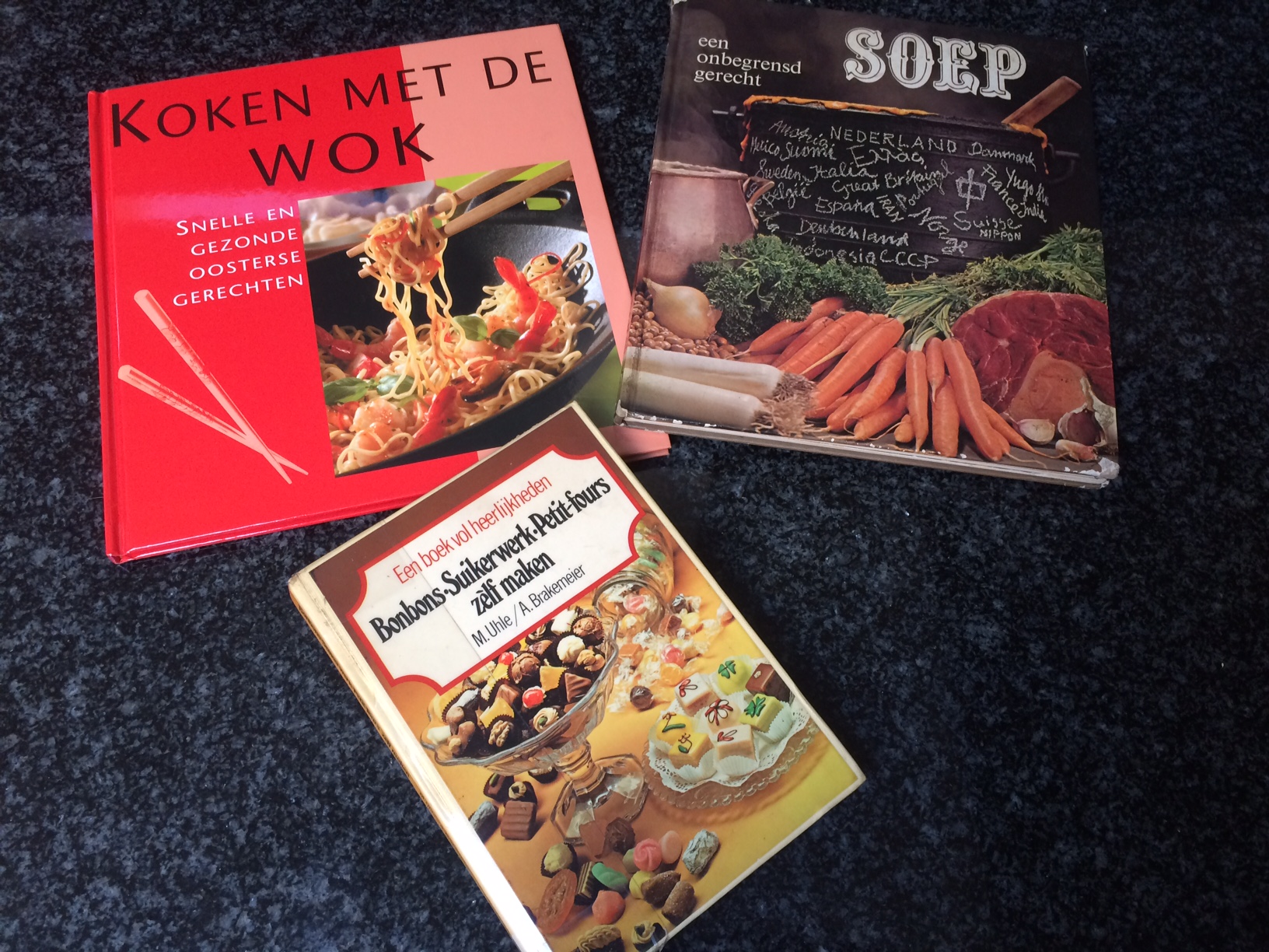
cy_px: 476
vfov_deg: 48.2
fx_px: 1063
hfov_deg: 61.7
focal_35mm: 29
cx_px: 634
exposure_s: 1/33
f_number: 2.2
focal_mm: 4.15
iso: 160
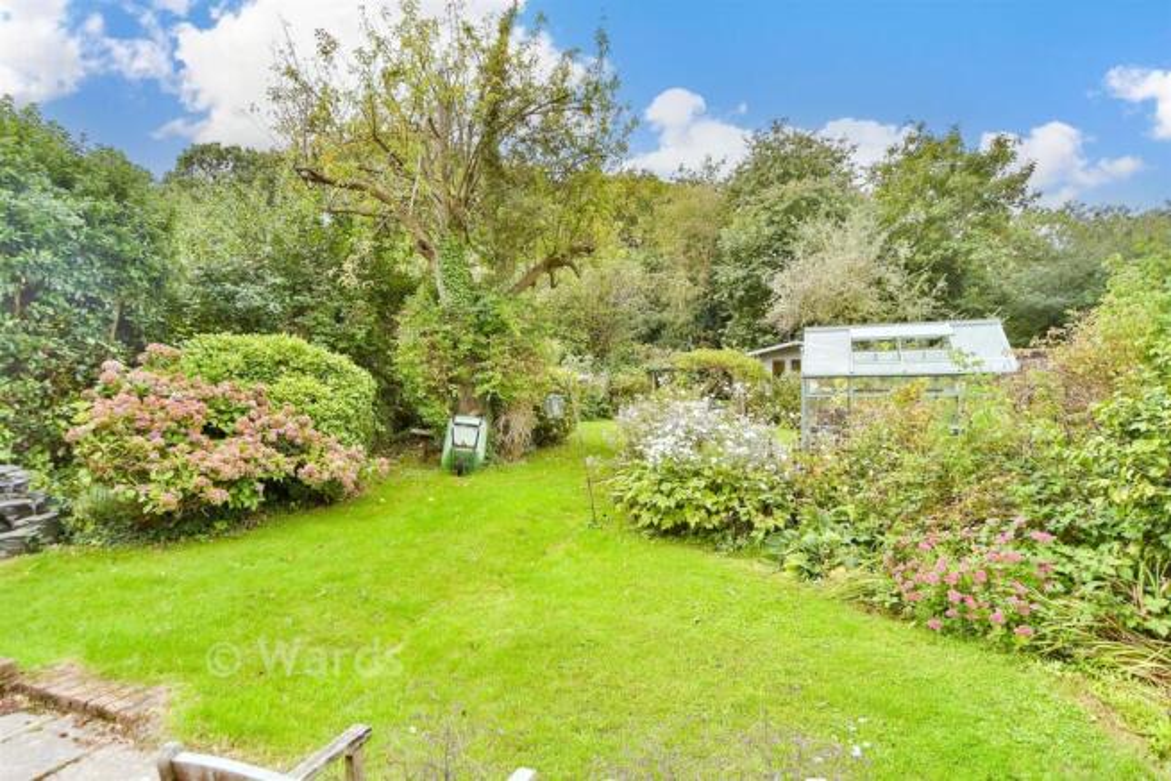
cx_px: 586
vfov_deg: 73.8
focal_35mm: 16
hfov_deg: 96.7
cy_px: 390
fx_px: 521
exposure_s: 1/200
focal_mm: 11
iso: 500
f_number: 7.1
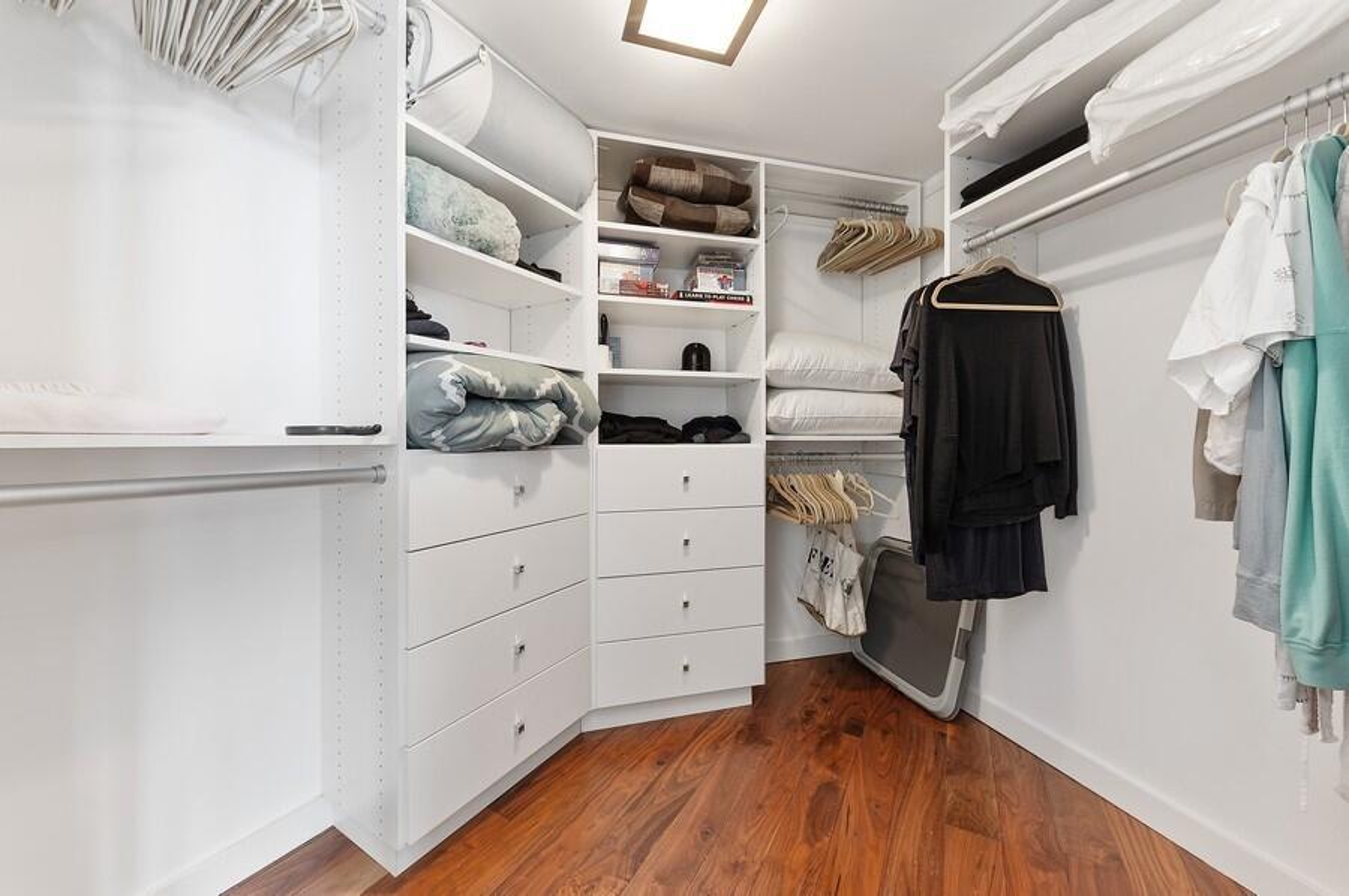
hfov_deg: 112.7
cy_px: 448
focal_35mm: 12
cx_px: 674
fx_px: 449
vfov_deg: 89.9
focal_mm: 12
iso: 100
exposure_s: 1/5
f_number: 8
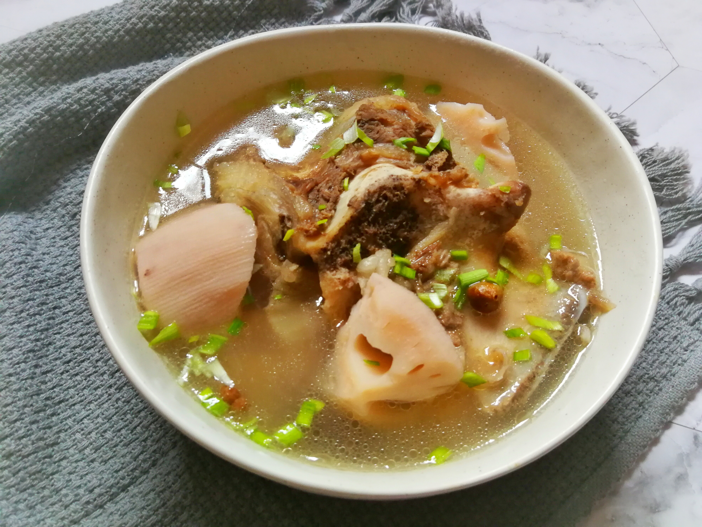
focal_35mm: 27
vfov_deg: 51.4
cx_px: 351
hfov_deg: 65.3
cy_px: 264
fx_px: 548
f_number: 2.2
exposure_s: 1/33.3
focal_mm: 3.95
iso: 320
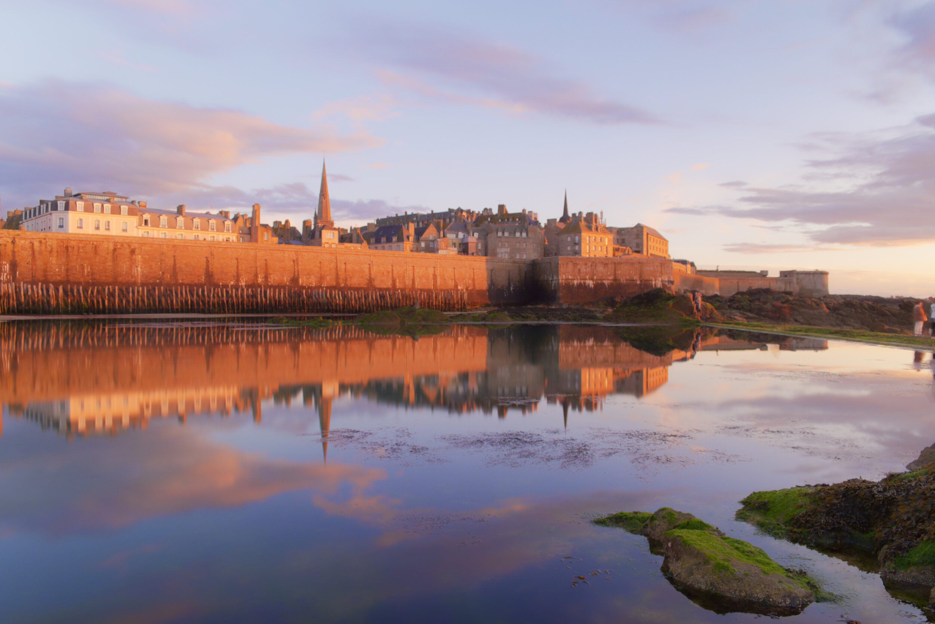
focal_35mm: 27
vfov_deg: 47.9
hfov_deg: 67.4
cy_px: 312
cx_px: 468
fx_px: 701
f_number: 7.1
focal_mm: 18
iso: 79
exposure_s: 30
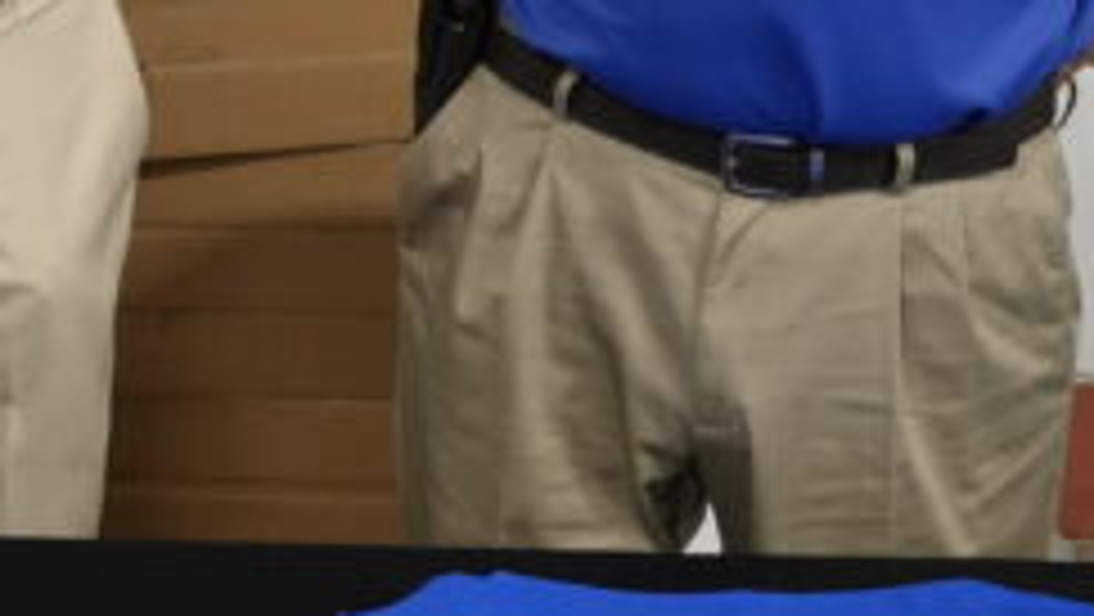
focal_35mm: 119
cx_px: -761
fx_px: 3454
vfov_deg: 9.9
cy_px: -263
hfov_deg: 15.8
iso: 3200
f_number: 4
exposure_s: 1/160
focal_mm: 27
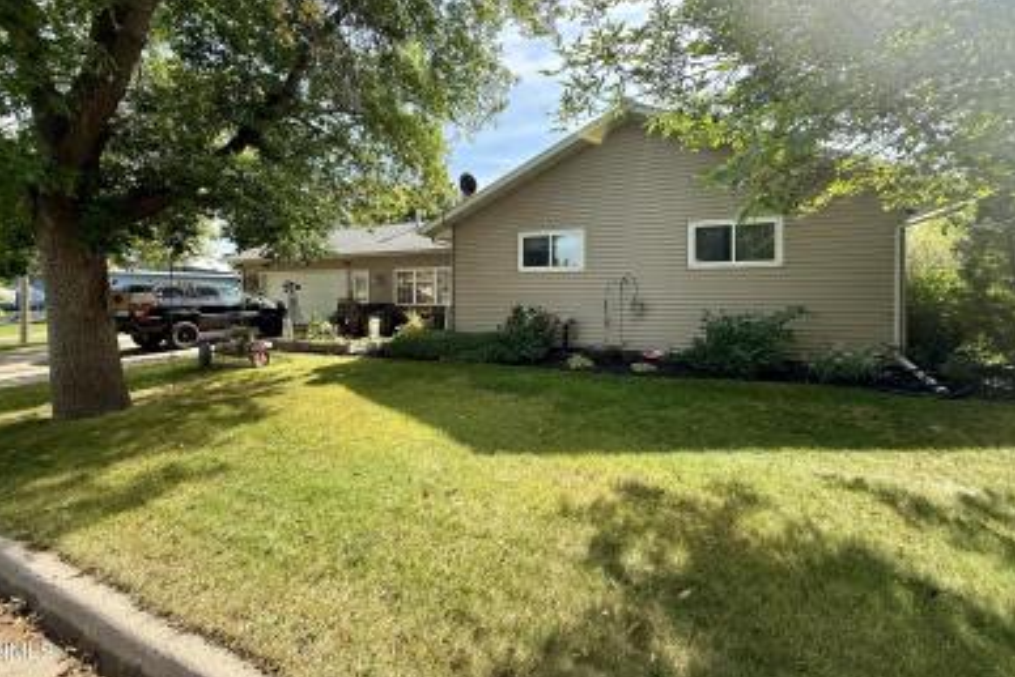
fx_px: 423
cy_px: 295
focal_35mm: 15
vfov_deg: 77.0
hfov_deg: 100.4
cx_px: 497
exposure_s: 1/514
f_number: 2.2
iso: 64
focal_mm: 2.22
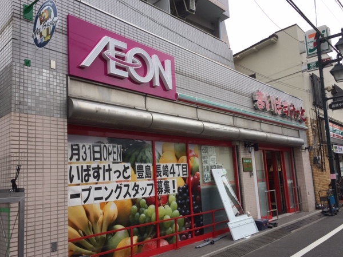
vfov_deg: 45.4
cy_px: 137
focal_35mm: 31
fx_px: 307
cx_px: 169
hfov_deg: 58.4
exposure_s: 1/366
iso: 32
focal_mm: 4.15
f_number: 2.2
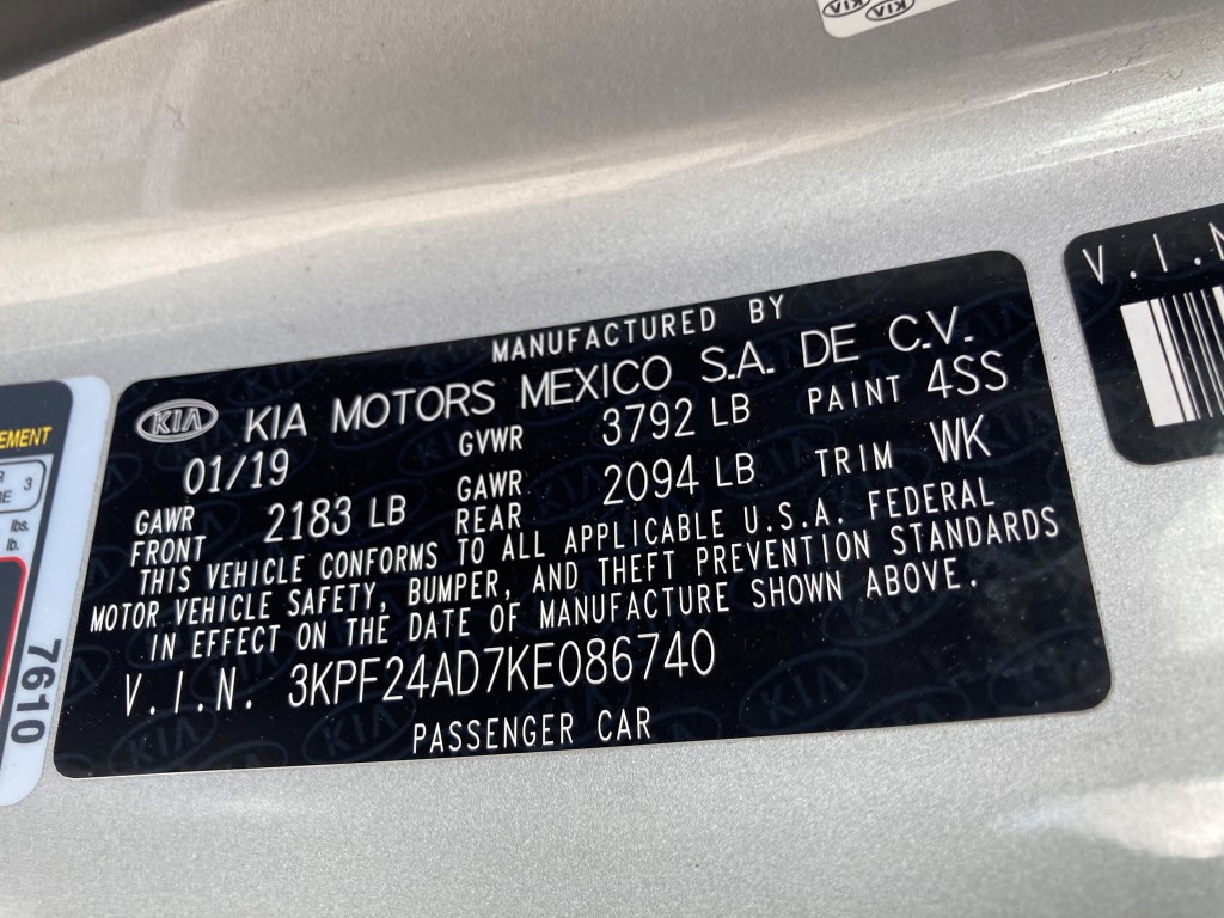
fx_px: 990
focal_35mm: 28
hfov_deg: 63.4
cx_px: 612
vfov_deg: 49.7
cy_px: 459
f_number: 1.8
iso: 32
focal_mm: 3.99
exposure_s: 1/121
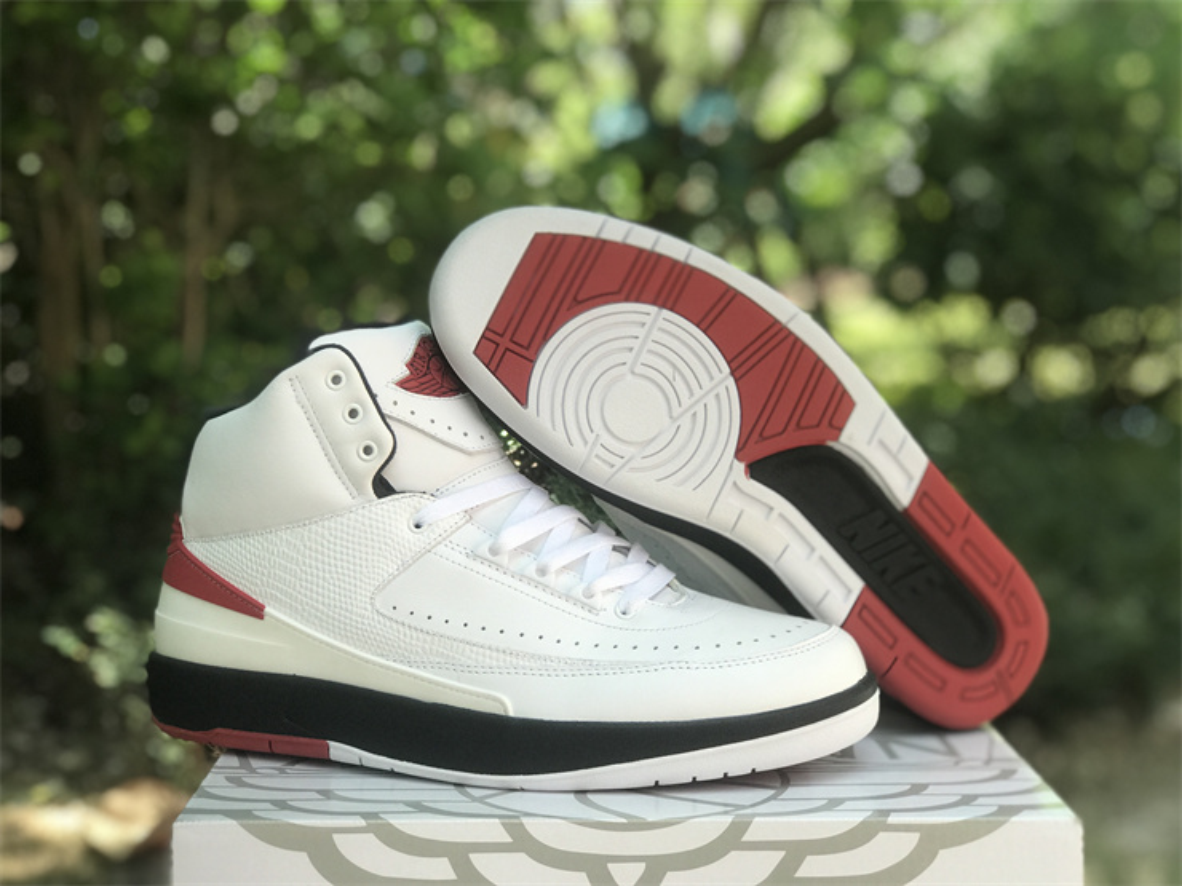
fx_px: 1946
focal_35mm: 57
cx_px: 591
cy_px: 443
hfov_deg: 33.8
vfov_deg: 25.7
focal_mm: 6.6
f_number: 2.8
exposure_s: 1/100
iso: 25
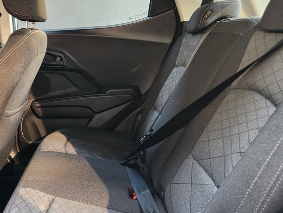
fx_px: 343
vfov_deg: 33.2
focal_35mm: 42
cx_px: 63
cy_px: 175
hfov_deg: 43.0
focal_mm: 5.4
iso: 400
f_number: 1.8
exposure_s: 1/100
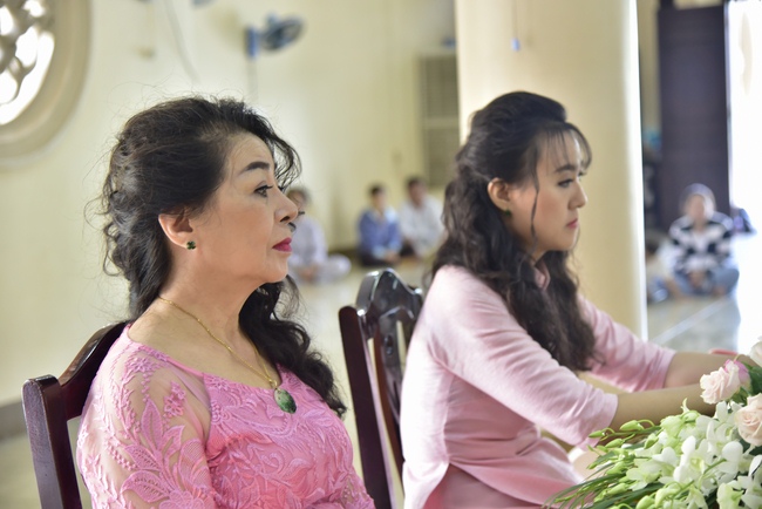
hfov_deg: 28.8
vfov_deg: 19.5
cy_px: 254
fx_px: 1482
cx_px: 381
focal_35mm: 70
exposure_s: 1/50
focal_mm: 70
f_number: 4
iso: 800
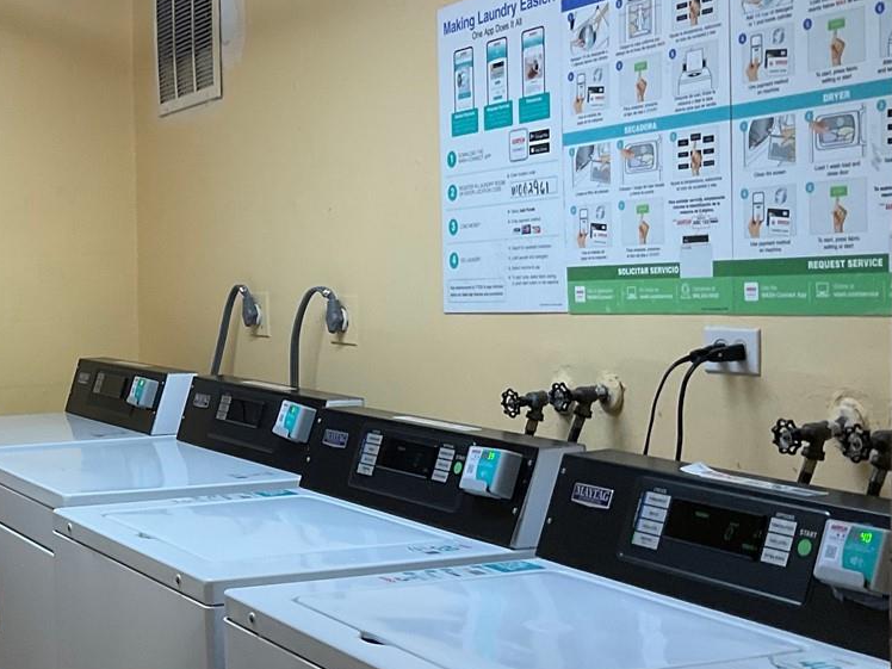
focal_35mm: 62
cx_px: -33
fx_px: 1598
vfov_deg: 23.6
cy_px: 353
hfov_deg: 28.9
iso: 64
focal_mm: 3
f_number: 1.8
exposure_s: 1/60
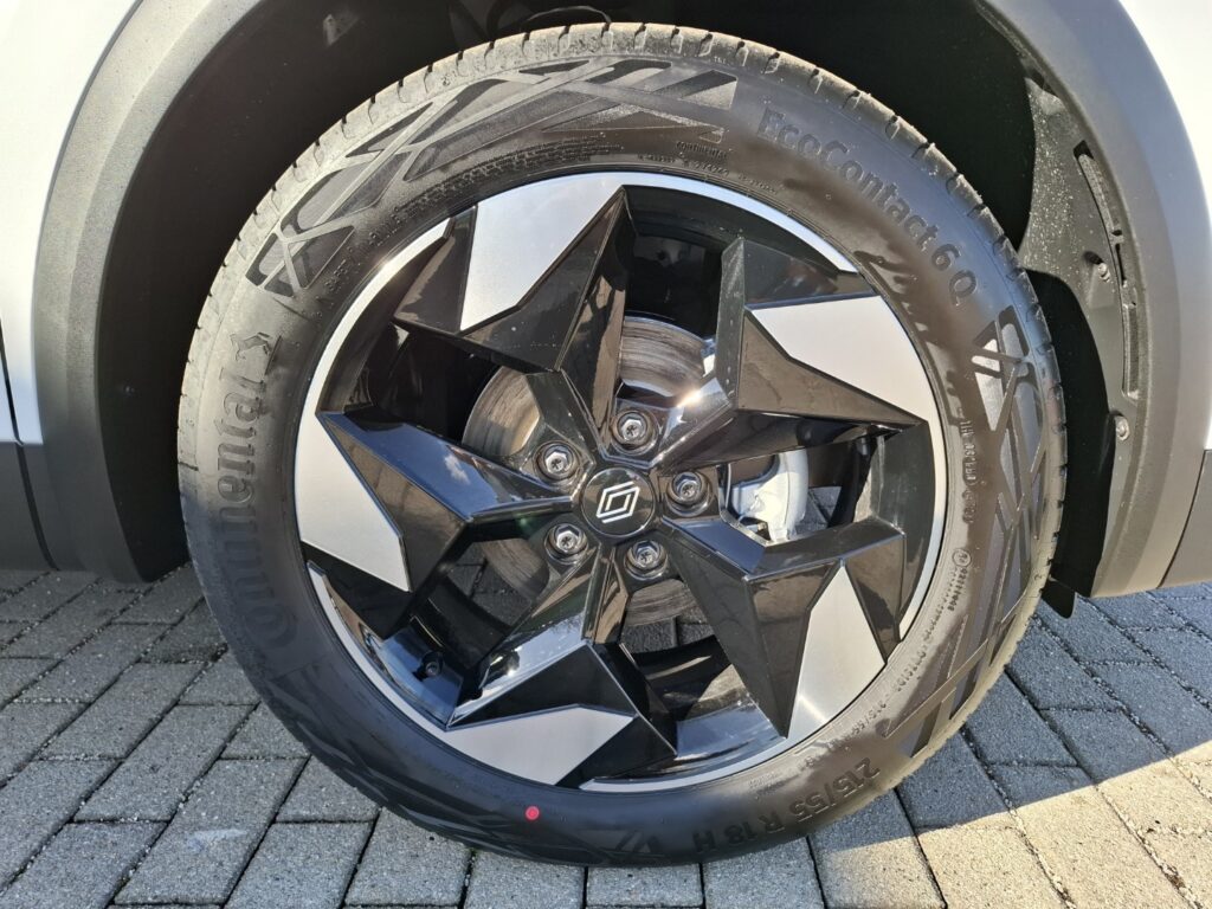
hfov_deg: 73.9
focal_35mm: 23
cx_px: 606
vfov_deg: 58.9
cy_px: 454
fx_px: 805
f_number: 1.8
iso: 50
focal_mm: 5.54
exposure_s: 1/424
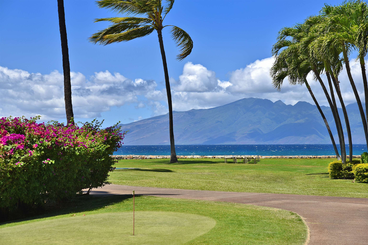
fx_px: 767
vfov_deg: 18.2
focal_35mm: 75
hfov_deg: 27.0
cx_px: 184
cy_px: 122
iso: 50
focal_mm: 75
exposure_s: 1/200
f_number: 8
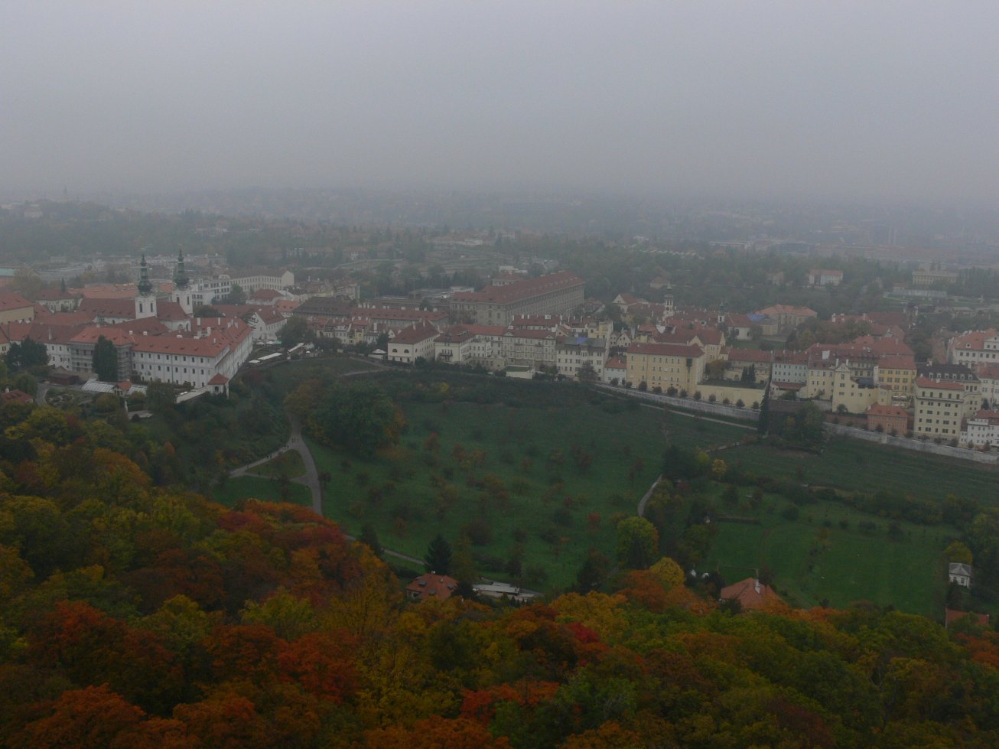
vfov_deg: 40.7
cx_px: 500
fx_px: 1010
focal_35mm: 35
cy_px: 374
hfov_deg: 52.6
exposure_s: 1/200
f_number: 5.6
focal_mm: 7.4
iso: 100
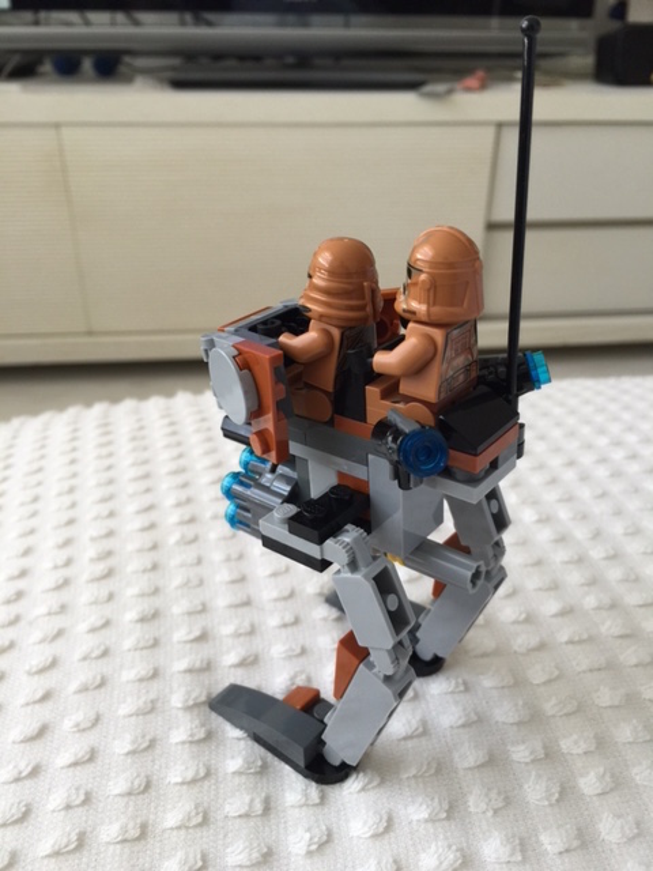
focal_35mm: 29
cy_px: 436
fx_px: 729
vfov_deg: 61.7
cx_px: 326
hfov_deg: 48.2
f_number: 2.2
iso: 40
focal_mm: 4.15
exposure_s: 1/30
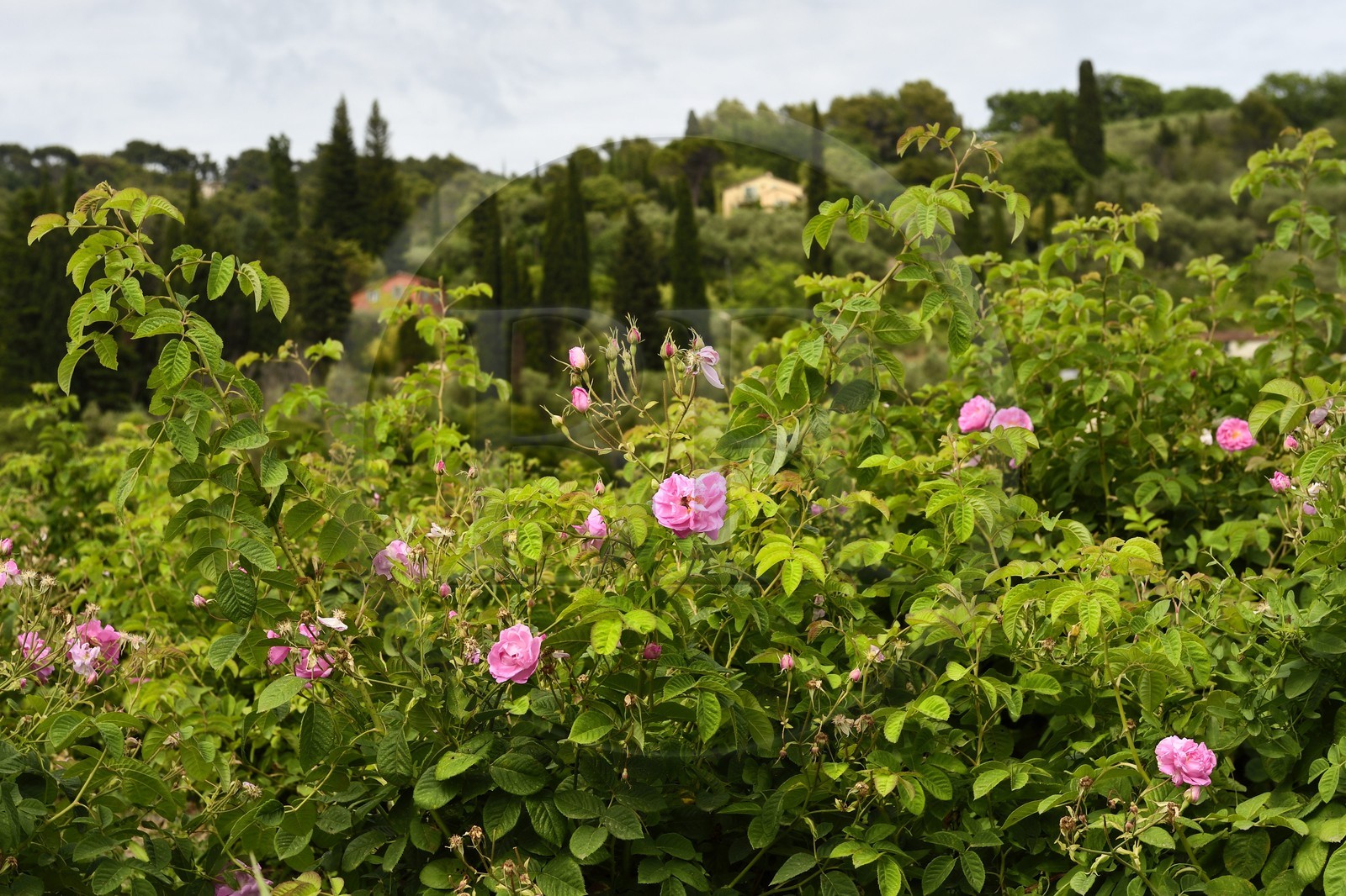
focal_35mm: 70
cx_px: 673
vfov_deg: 19.4
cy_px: 448
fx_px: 2617
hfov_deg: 28.8
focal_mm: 70
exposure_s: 1/200
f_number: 10
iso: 200
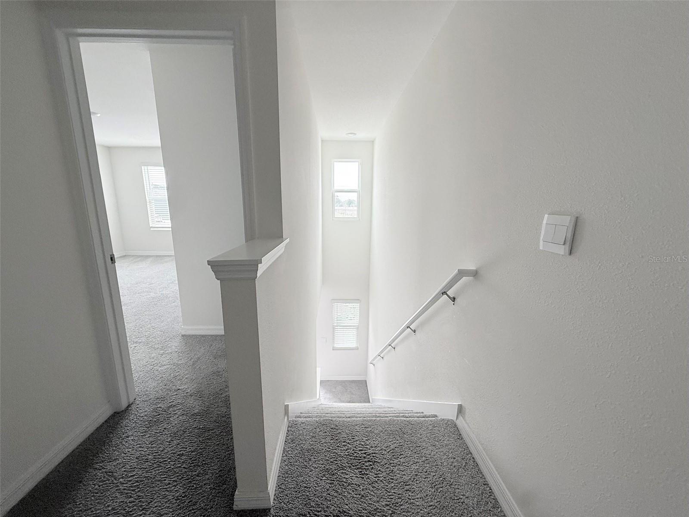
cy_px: 258
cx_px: 344
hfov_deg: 102.1
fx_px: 279
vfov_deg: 85.7
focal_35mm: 14
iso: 200
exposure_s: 1/99
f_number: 2.2
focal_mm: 2.22
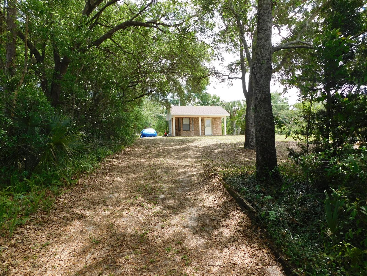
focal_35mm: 23
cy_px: 138
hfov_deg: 73.9
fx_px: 244
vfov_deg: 58.9
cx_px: 184
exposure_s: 1/400
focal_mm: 4
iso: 125
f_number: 3
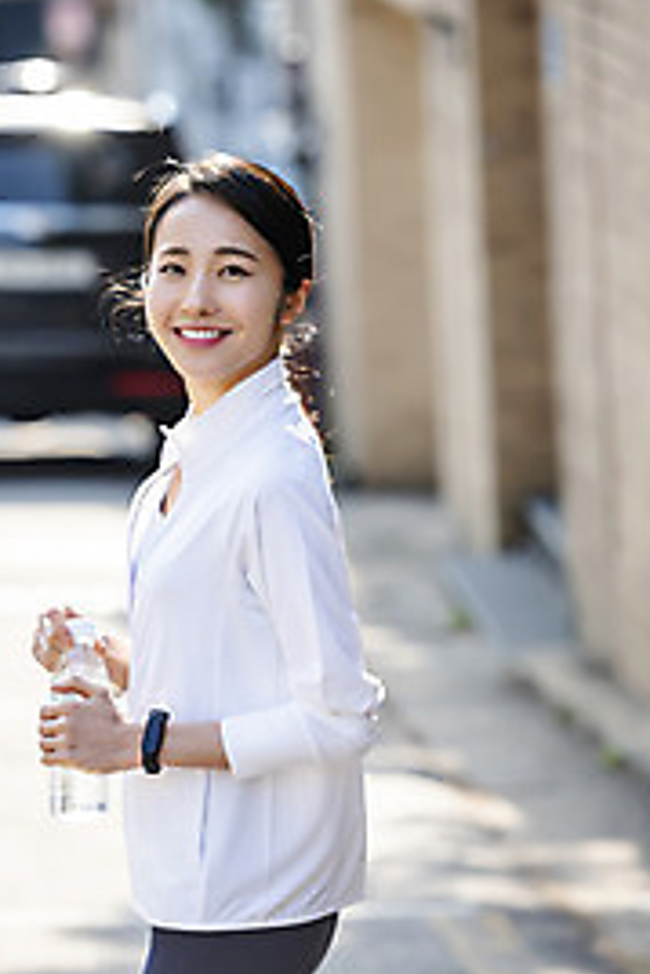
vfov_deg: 8.6
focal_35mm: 239
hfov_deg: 5.8
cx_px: 202
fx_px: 6464
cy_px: 396
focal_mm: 160
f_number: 4
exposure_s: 1/640
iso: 160
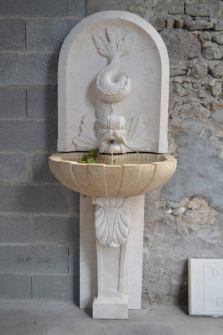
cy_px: 168
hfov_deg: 34.2
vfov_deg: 49.6
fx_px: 363
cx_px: 112
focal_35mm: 39
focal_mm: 26
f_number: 4.5
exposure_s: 1/80
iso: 400
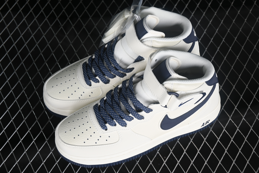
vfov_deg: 18.2
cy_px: 86
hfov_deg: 27.0
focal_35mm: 75
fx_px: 540
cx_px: 130
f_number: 7.1
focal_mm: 50
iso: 160
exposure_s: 1/100
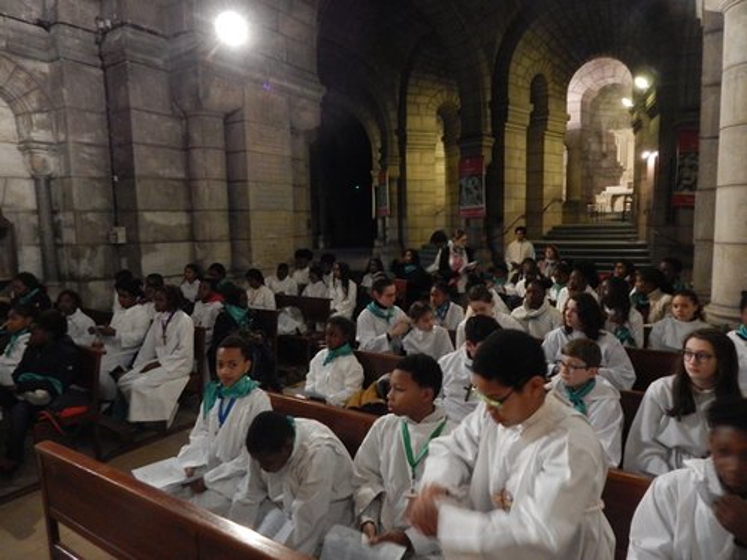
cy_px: 280
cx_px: 374
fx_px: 475
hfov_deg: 76.4
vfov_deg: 61.1
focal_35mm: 22
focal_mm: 4
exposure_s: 1/8
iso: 800
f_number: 3
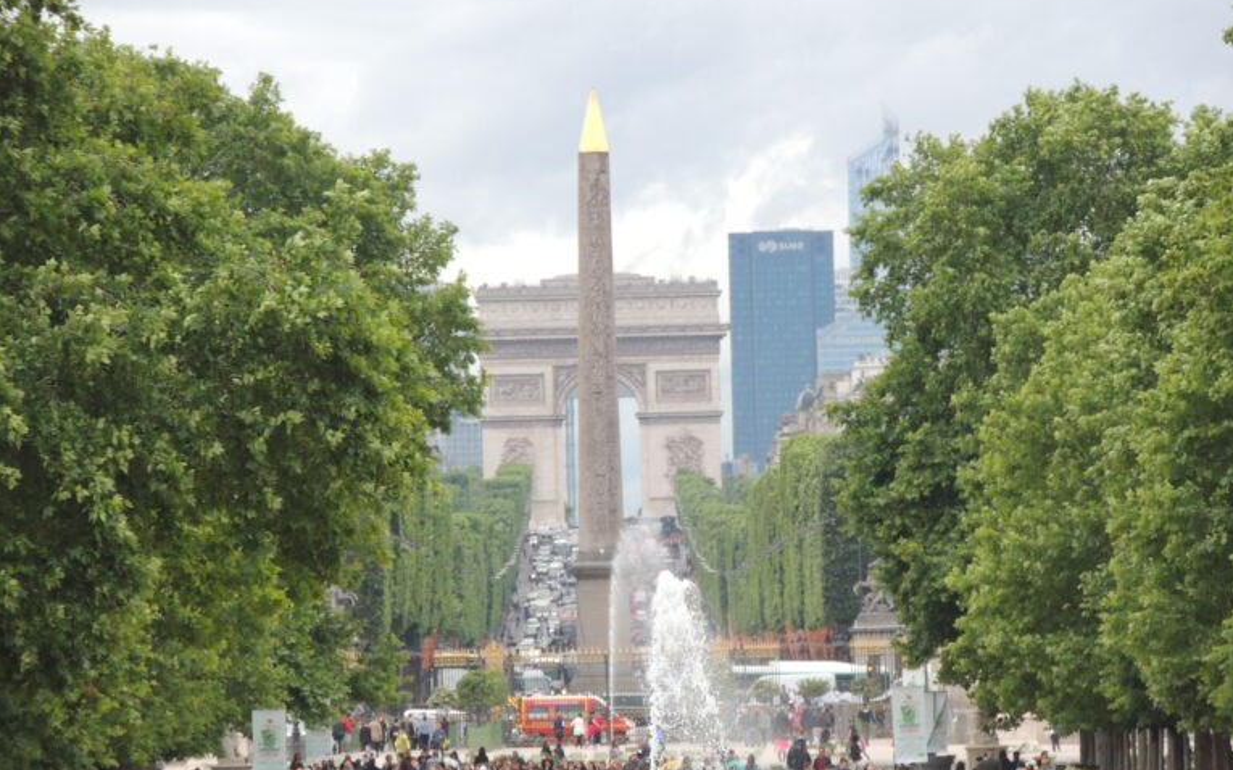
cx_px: 617
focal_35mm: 463
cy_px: 414
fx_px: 15557
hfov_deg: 4.5
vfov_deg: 2.8
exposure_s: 1/640
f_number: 4.9
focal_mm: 77.5
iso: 400
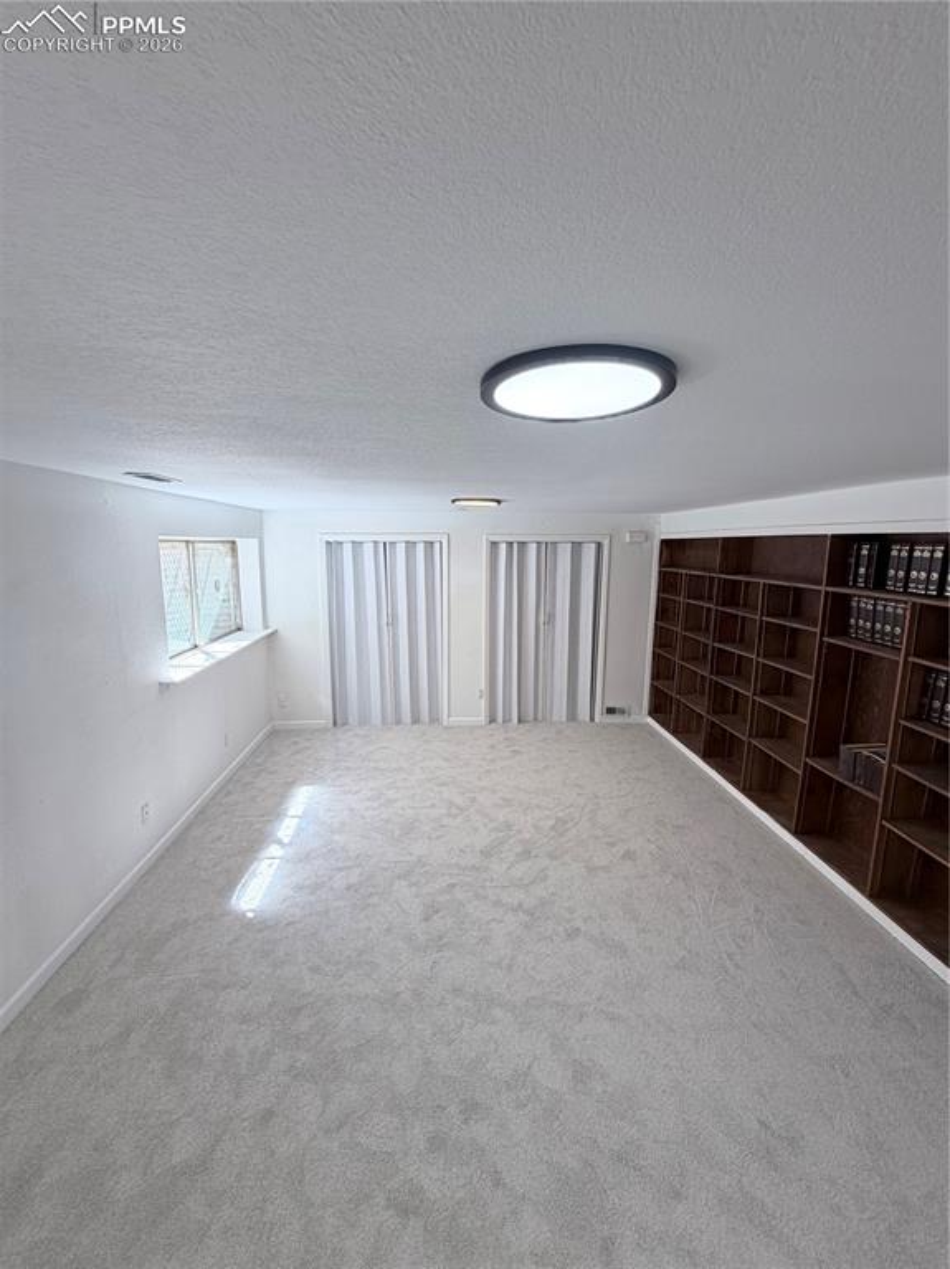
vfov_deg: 102.1
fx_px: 513
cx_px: 475
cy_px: 634
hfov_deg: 85.6
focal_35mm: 14
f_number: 2.2
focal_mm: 2.22
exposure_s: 1/120
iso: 100
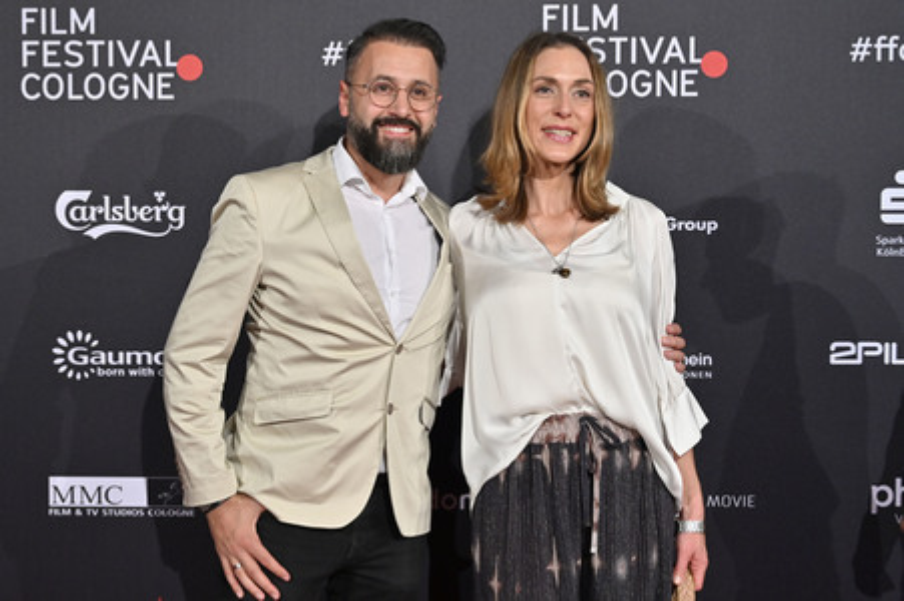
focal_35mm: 39
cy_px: 300
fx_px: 979
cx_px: 452
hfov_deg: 49.6
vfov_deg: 34.2
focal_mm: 39
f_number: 4
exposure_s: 1/200
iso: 1000
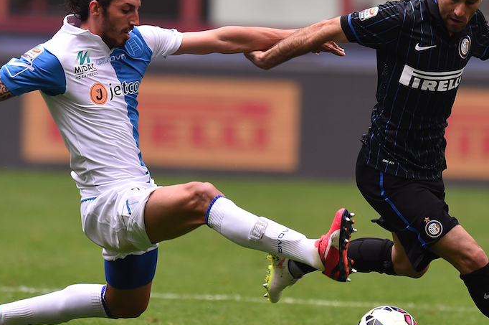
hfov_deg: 2.6
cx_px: 262
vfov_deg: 1.7
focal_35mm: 807
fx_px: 10949
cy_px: 156
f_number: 4.5
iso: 1000
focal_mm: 550
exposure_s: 1/1000
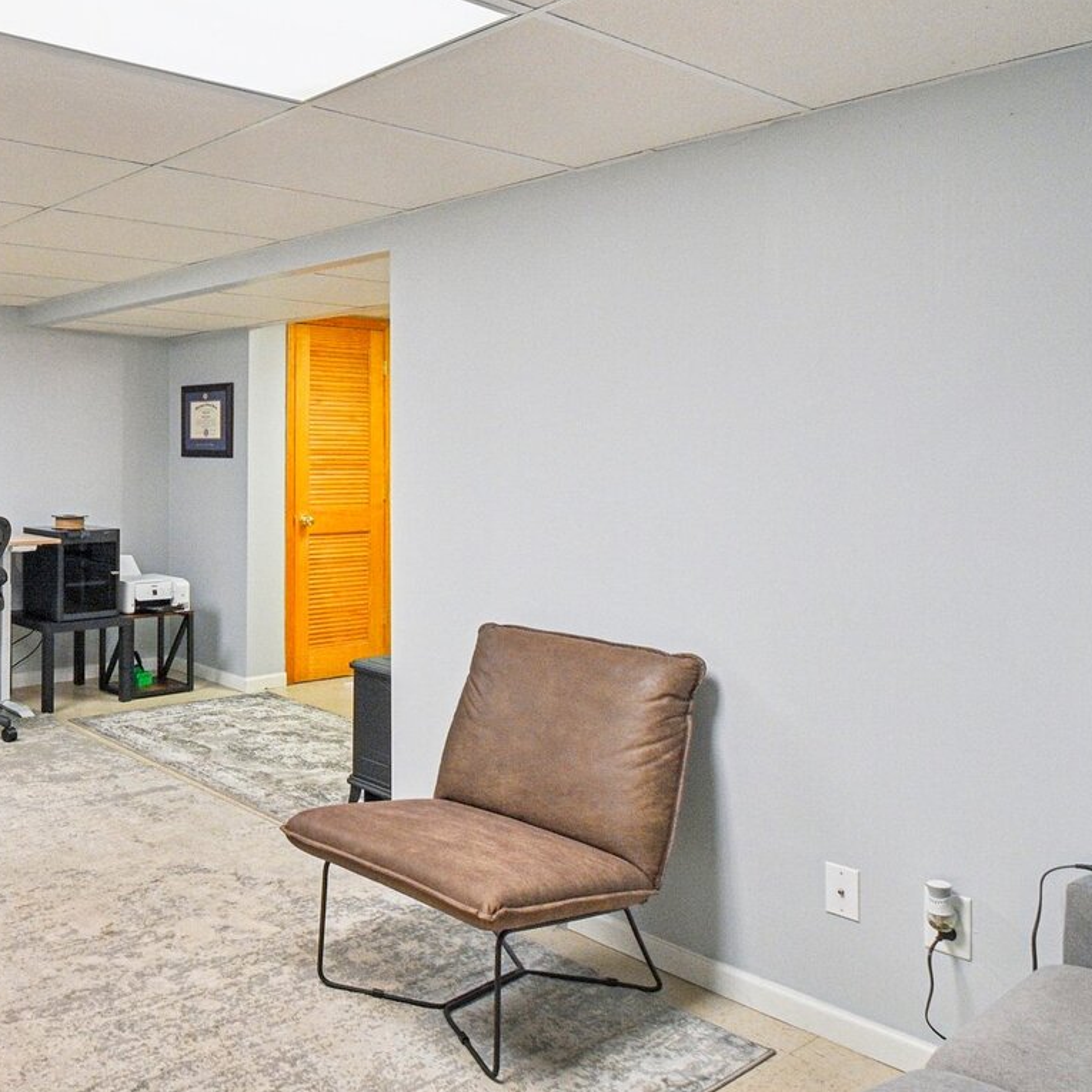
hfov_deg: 52.1
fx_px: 964
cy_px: 492
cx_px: 111
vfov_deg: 59.0
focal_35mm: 27
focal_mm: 10
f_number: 8
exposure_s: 1/15
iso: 360
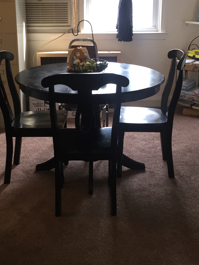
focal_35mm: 59
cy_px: 125
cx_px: 104
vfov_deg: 32.7
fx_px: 452
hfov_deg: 24.8
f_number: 2.2
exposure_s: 1/30
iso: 100
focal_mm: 4.15
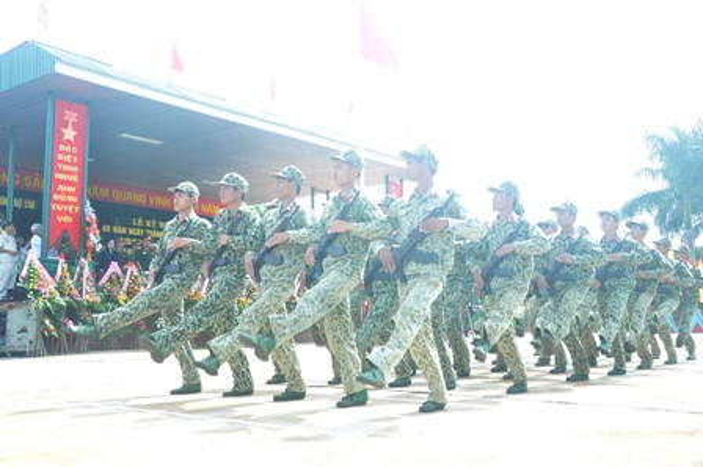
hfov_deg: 51.3
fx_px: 732
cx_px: 352
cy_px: 234
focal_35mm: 38
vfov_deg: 35.4
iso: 320
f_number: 8
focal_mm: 25
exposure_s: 1/100
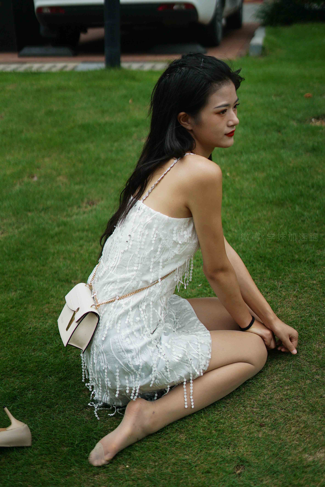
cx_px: 162
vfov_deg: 39.6
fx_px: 676
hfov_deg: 27.0
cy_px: 244
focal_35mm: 50
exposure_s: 1/8000
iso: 250
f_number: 1.8
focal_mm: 50
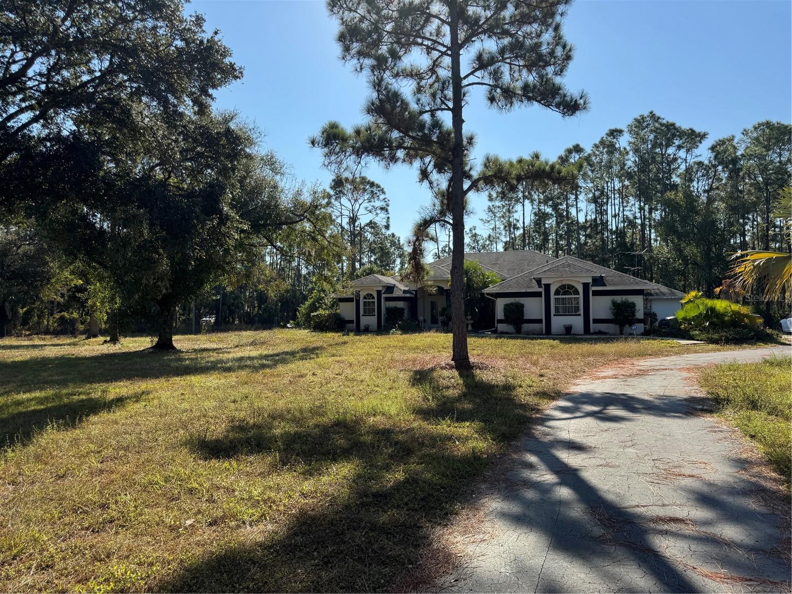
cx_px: 396
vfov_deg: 56.8
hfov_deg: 71.6
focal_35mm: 24
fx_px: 549
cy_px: 297
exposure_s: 1/3802
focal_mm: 6.76
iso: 80
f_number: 1.78
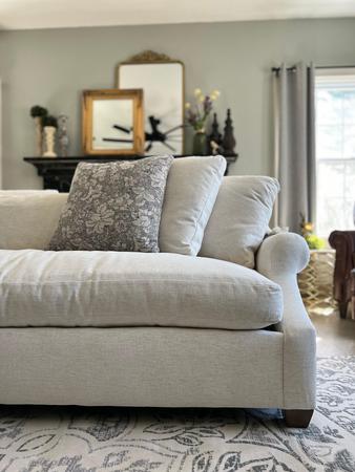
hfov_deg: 53.1
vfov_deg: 67.3
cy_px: 236
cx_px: 178
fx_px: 355
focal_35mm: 26
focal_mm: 5.7
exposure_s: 1/121
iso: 80
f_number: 1.5
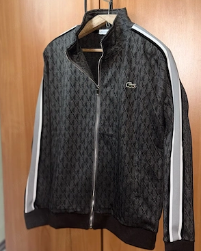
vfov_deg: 36.6
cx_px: 100
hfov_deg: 29.7
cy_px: 127
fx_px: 379
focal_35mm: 51
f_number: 1.78
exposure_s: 1/4
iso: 80
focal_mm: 6.76
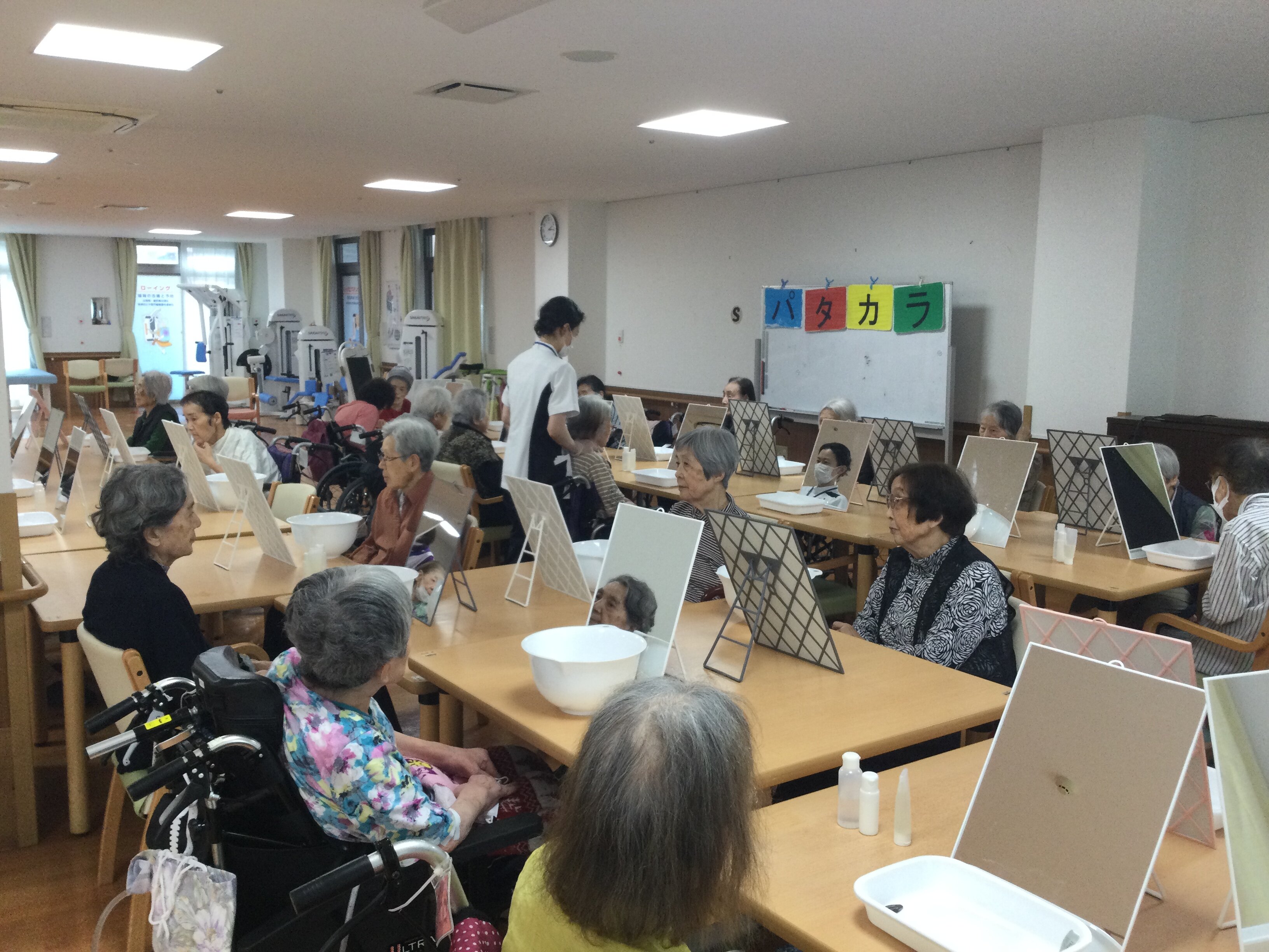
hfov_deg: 58.4
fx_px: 1136
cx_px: 634
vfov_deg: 45.4
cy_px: 476
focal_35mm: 31
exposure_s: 1/30
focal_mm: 3.3
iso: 32
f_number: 2.4
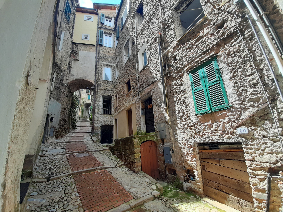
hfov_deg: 106.2
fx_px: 106
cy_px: 106
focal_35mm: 13
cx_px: 142
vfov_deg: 89.9
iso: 40
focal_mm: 1.42
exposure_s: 1/210
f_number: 2.2
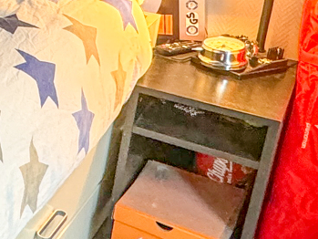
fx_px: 708
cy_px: -13
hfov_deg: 18.5
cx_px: -285
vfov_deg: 18.5
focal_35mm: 77
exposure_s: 1/50
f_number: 2.2
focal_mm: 2.22
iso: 320
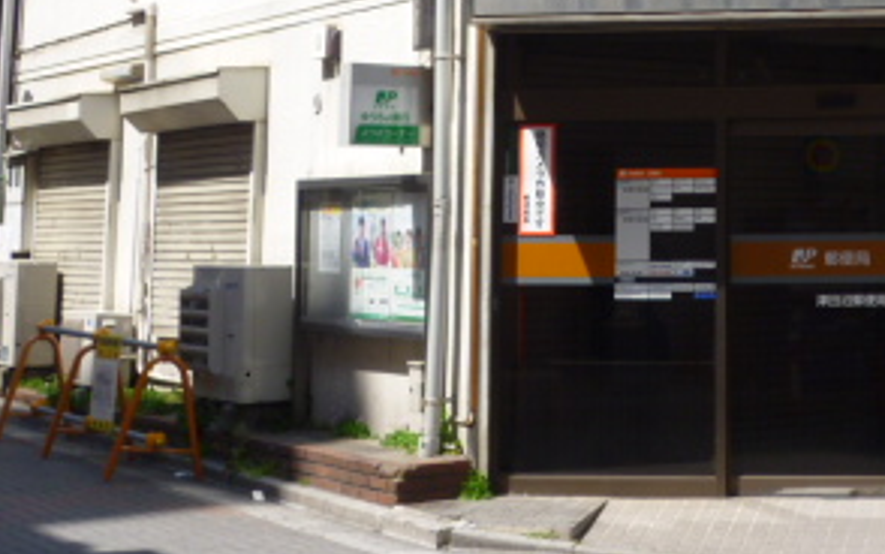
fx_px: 2003
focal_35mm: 83
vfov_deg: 15.1
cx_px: 816
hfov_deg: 24.1
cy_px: -138
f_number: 4
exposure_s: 1/250
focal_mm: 6.3
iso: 80
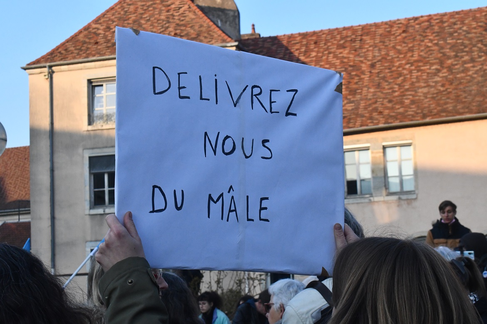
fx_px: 974
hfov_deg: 28.1
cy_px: 162
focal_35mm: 72
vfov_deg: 18.9
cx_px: 244
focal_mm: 48
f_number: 16
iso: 2500
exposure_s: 1/1000
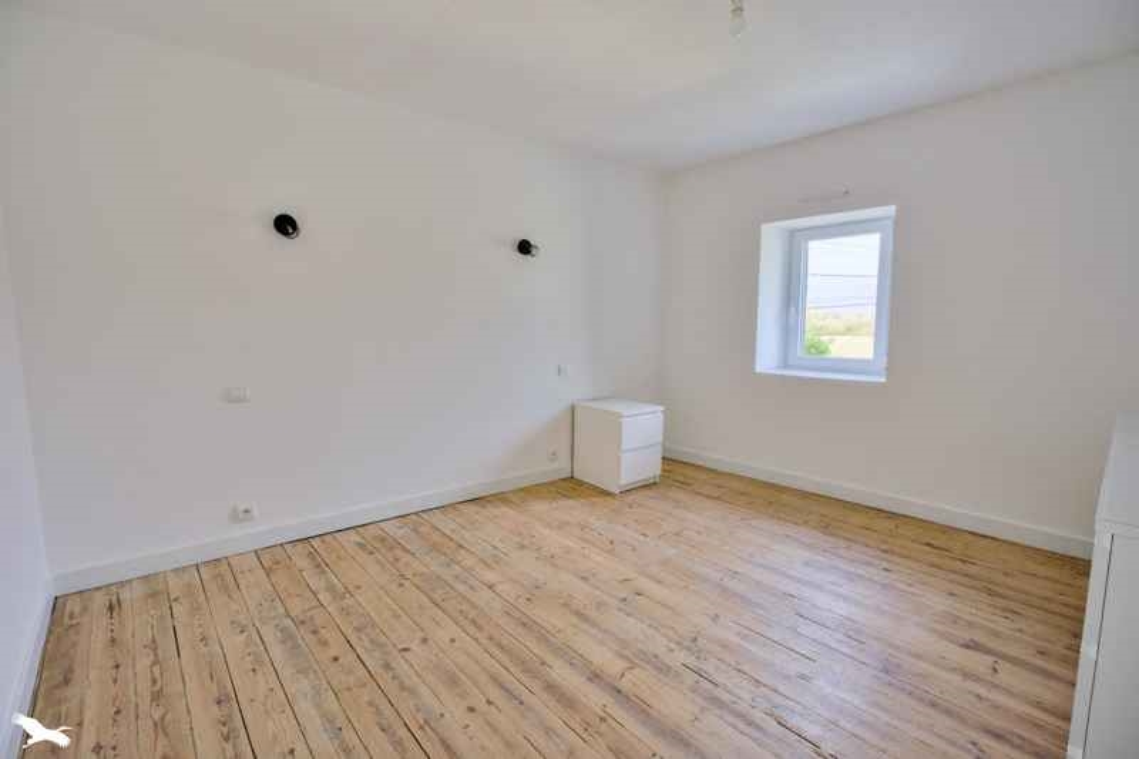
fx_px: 506
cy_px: 380
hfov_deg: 96.7
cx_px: 570
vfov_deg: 73.7
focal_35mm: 16
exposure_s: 1/100
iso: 800
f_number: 8
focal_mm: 16
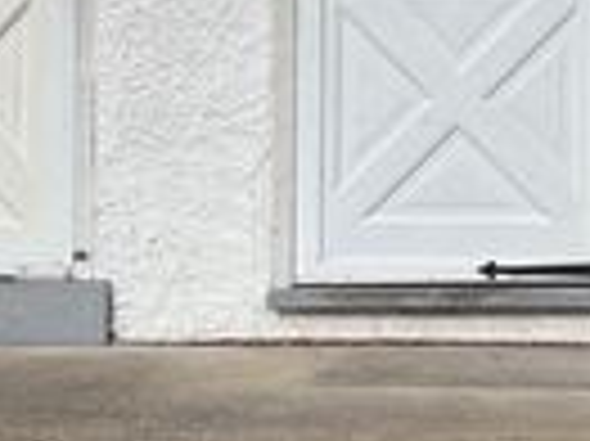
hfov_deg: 19.1
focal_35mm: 99
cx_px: 649
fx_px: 1686
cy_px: 2
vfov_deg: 14.7
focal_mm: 5.96
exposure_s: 1/4065
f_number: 1.6
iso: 50
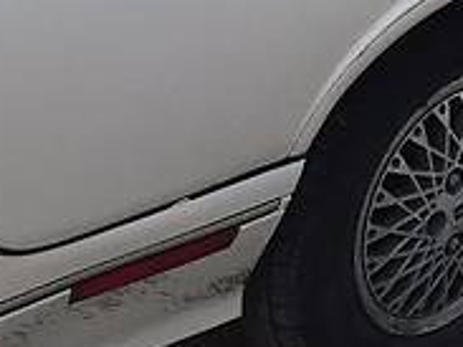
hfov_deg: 15.4
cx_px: 367
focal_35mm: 127
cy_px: -160
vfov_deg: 11.2
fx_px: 1698
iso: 50
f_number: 2.2
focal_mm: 4.2
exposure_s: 1/33
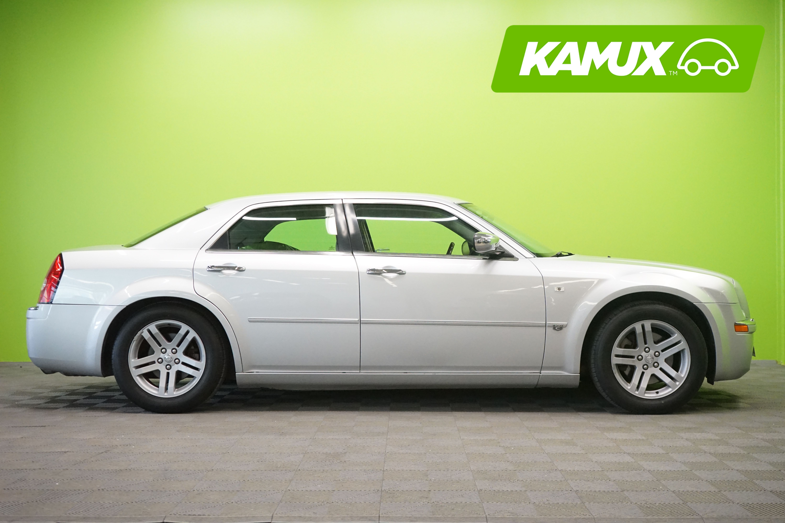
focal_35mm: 42
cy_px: 262
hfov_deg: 46.4
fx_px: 916
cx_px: 392
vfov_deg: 31.9
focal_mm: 42
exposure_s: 1/320
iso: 6400
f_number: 5.6
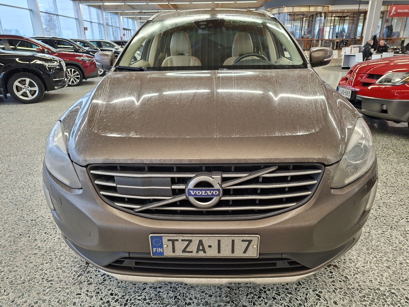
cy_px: 154
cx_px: 204
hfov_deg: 73.9
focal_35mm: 23
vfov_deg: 58.9
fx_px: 272
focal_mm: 5.54
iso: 250
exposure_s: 1/100
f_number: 1.8
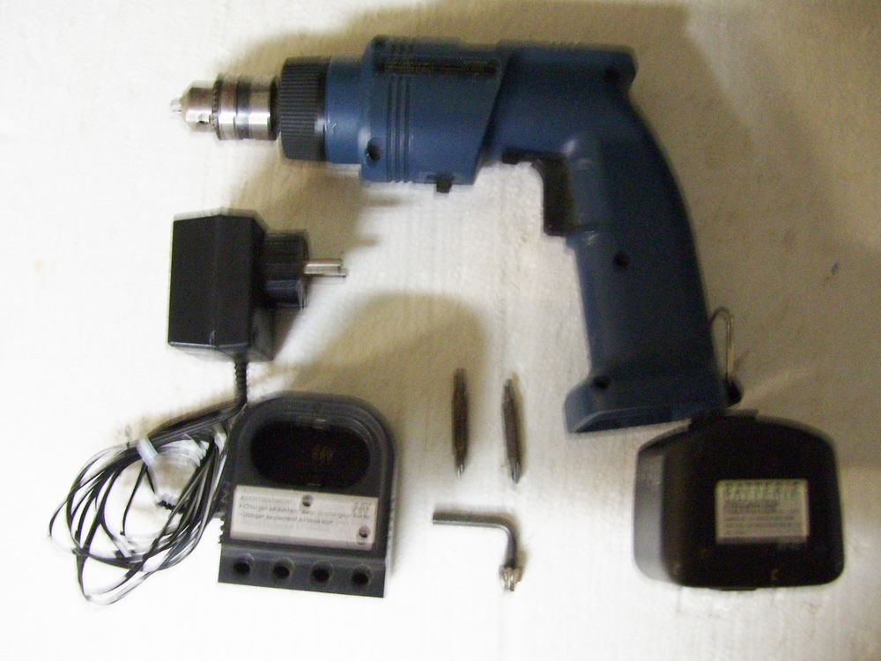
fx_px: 942
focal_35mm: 37
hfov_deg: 50.1
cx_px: 440
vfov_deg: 38.7
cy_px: 330
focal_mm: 6
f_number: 2.7
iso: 160
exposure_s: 1/8
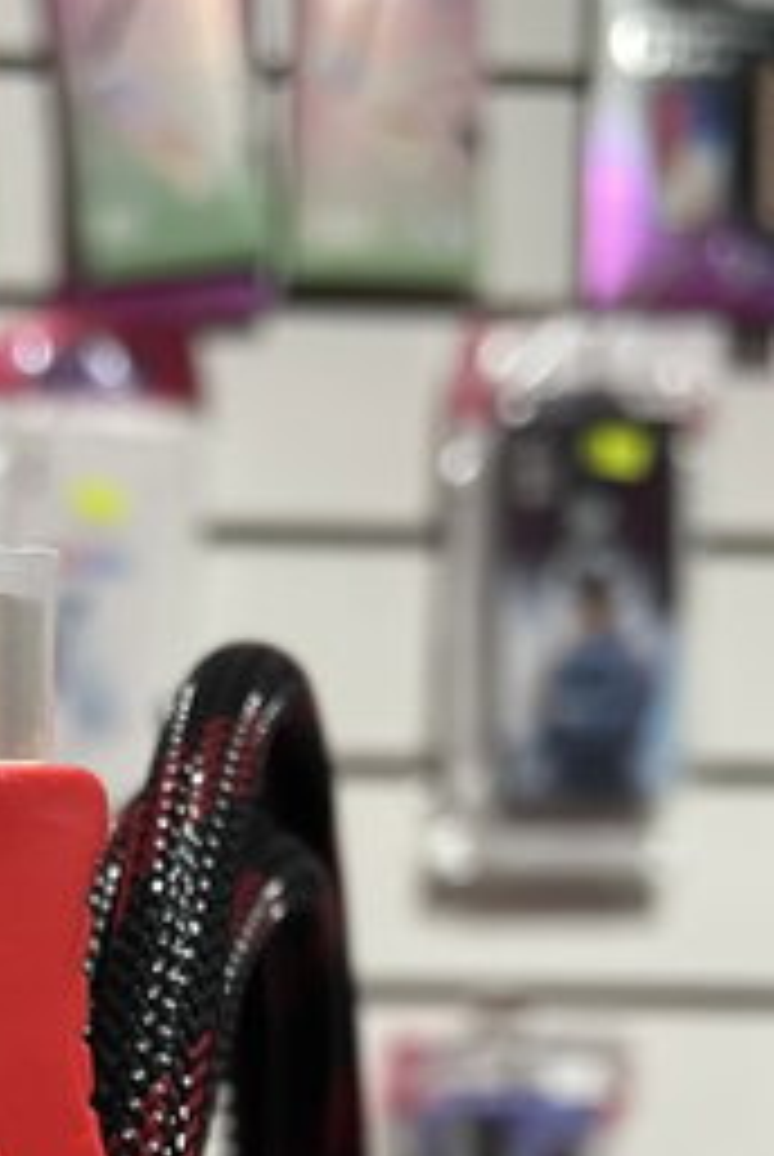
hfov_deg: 23.4
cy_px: 1005
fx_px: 1801
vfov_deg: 34.0
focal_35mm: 56
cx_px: 22
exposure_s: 1/50
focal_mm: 4.2
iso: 250
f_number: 1.6
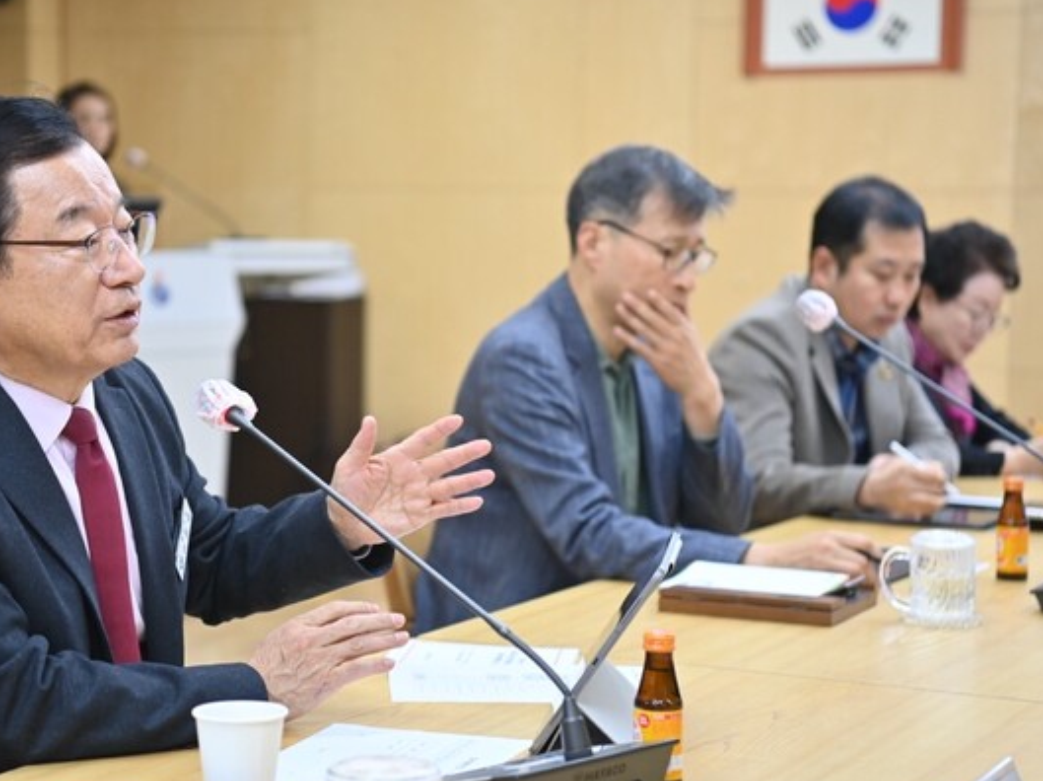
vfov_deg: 16.6
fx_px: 2680
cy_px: 379
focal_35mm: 89
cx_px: 419
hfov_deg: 22.0
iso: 800
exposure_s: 1/320
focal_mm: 70
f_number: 2.8
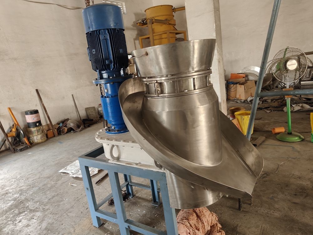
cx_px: 156
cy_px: 118
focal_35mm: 24
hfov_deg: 71.6
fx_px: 217
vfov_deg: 56.8
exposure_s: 1/50
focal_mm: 5.59
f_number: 1.8
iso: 320
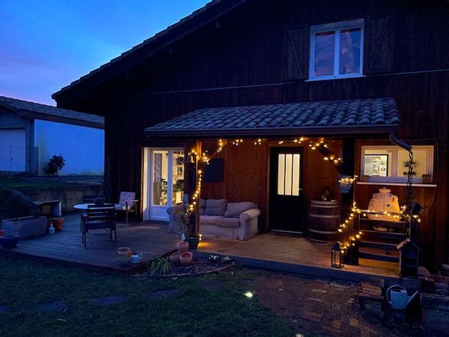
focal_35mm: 26
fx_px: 337
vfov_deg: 53.1
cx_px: 224
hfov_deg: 67.3
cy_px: 168
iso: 3200
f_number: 1.6
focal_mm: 4.2
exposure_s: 1/17
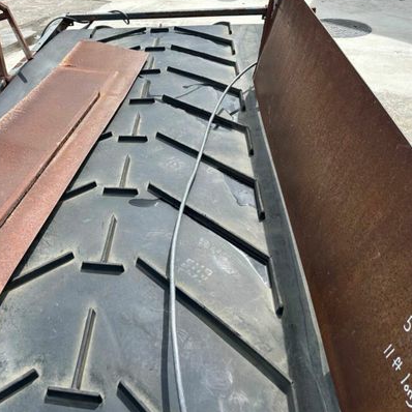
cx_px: 102
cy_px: 184
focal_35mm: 32
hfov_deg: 49.1
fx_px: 431
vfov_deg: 51.0
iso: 80
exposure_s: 1/3155
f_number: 1.78
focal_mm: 6.86
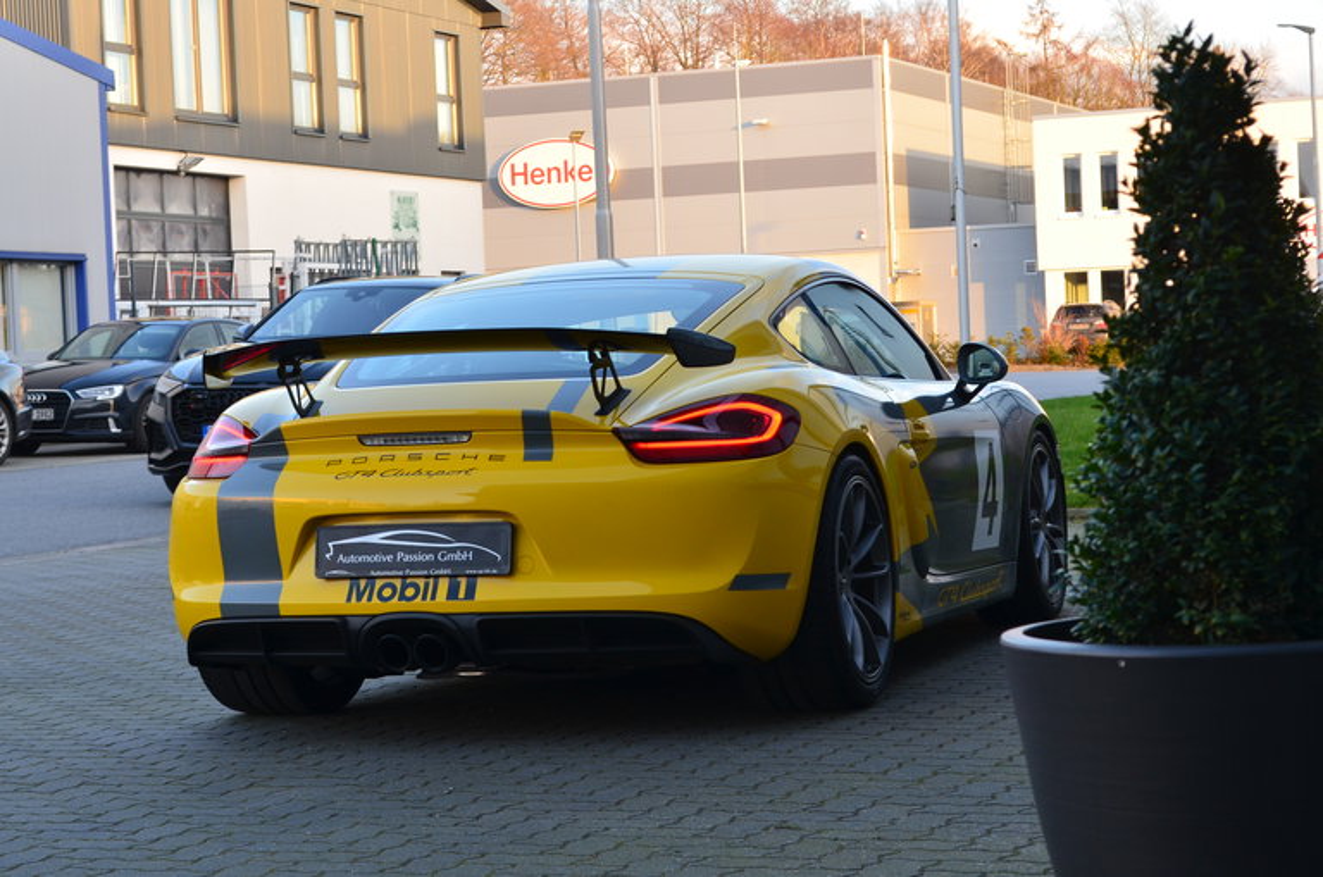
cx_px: 662
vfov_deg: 16.5
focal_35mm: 82
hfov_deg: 24.7
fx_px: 3026
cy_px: 438
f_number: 8
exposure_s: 1/60
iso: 450
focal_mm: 55
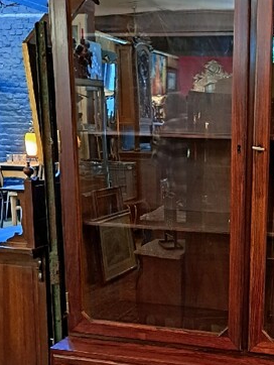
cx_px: 244
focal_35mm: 53
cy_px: 255
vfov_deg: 35.6
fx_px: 559
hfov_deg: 26.7
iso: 1000
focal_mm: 5.23
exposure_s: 1/20
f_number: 1.8
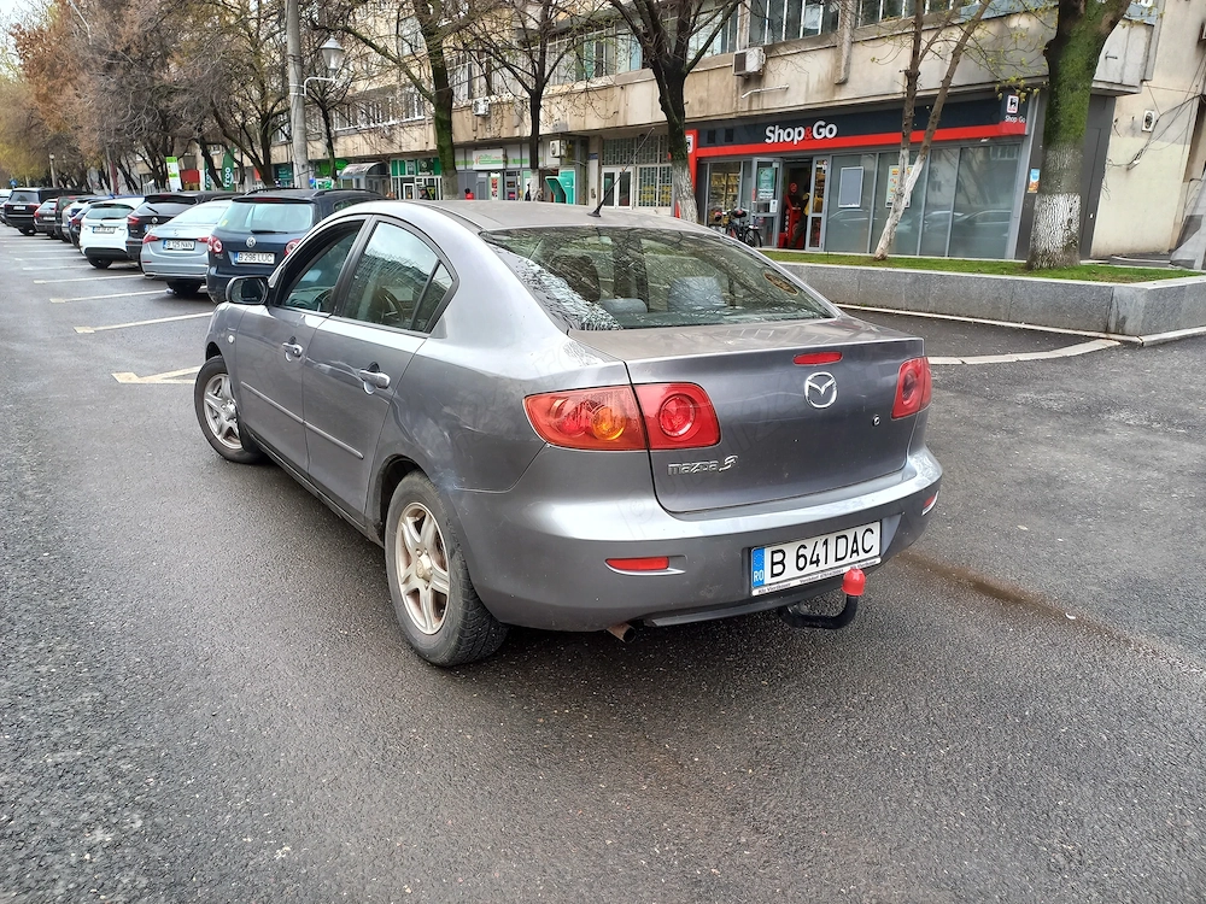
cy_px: 452
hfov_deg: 69.4
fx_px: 871
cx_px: 603
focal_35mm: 25
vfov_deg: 54.9
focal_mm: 4.65
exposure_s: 1/100
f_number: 1.8
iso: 64
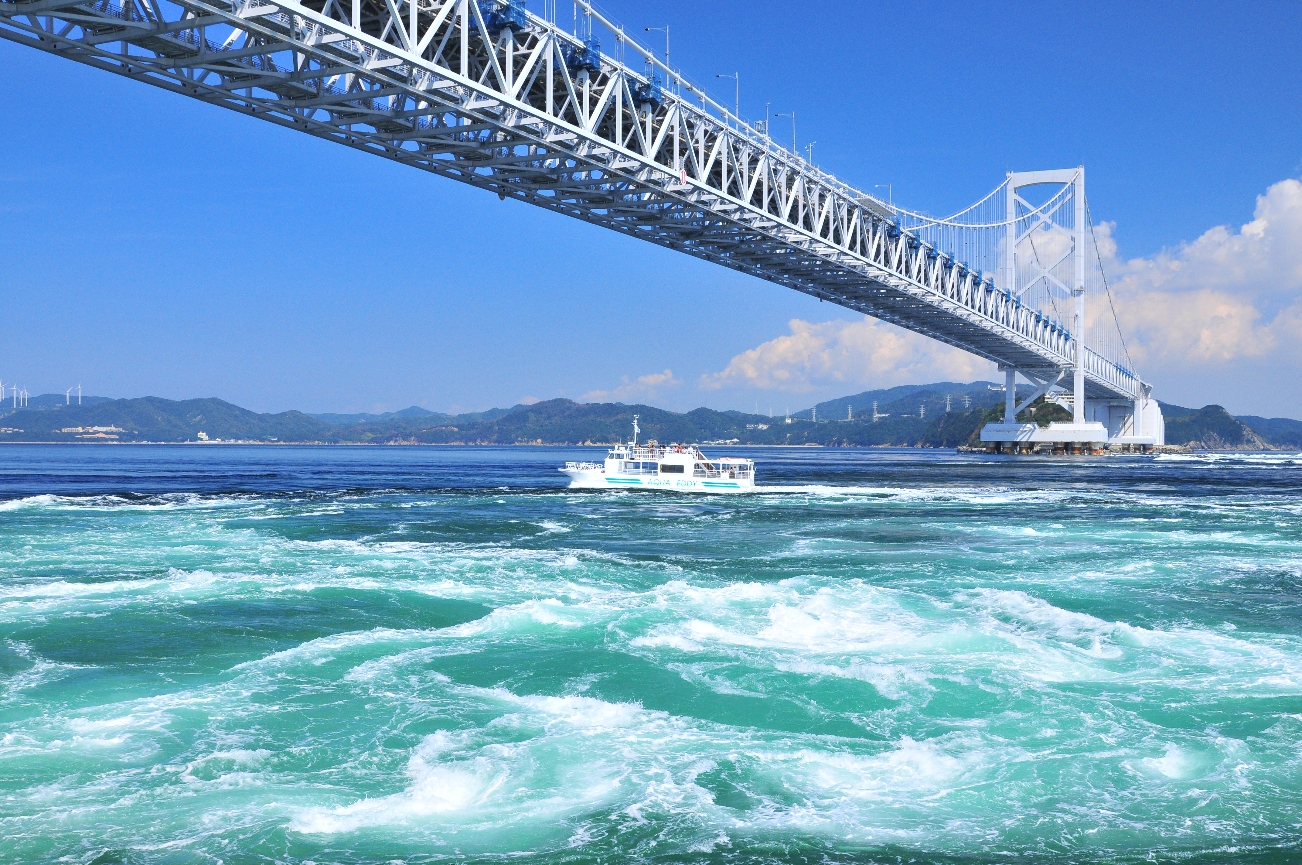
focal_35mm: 36
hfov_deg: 53.2
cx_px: 651
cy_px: 432
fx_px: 1300
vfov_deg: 36.8
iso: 500
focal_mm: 24
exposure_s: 1/400
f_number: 9
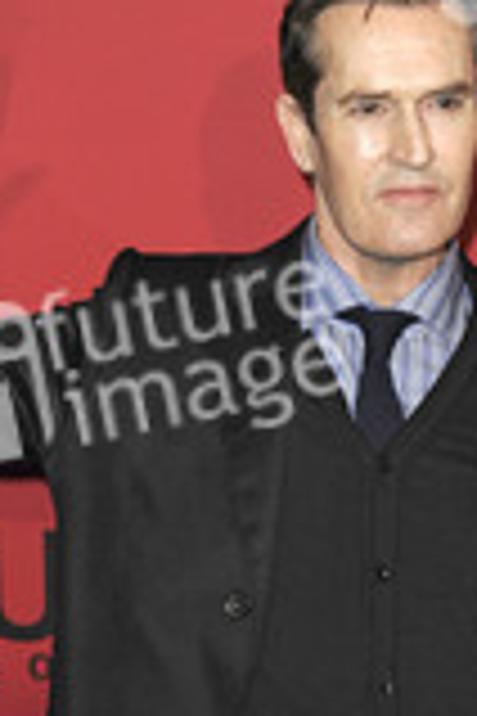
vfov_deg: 13.1
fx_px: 3100
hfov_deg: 8.8
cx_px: 243
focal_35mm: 156
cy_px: 594
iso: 640
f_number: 5.6
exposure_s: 1/160
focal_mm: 62
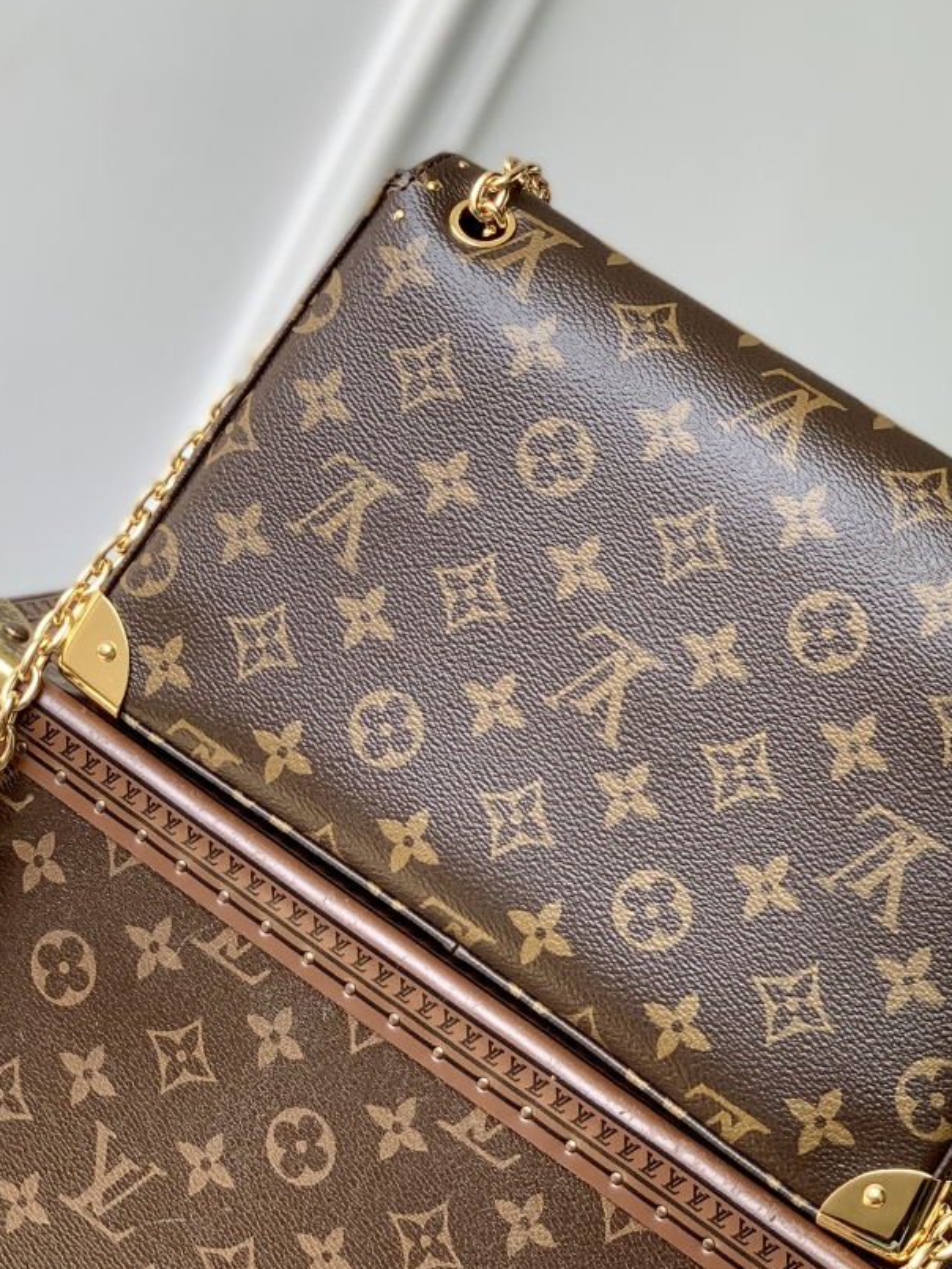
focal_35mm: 93
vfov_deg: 21.0
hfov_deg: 15.9
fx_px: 3409
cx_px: 621
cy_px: 497
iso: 16
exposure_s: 1/122
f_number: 2.4
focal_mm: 6
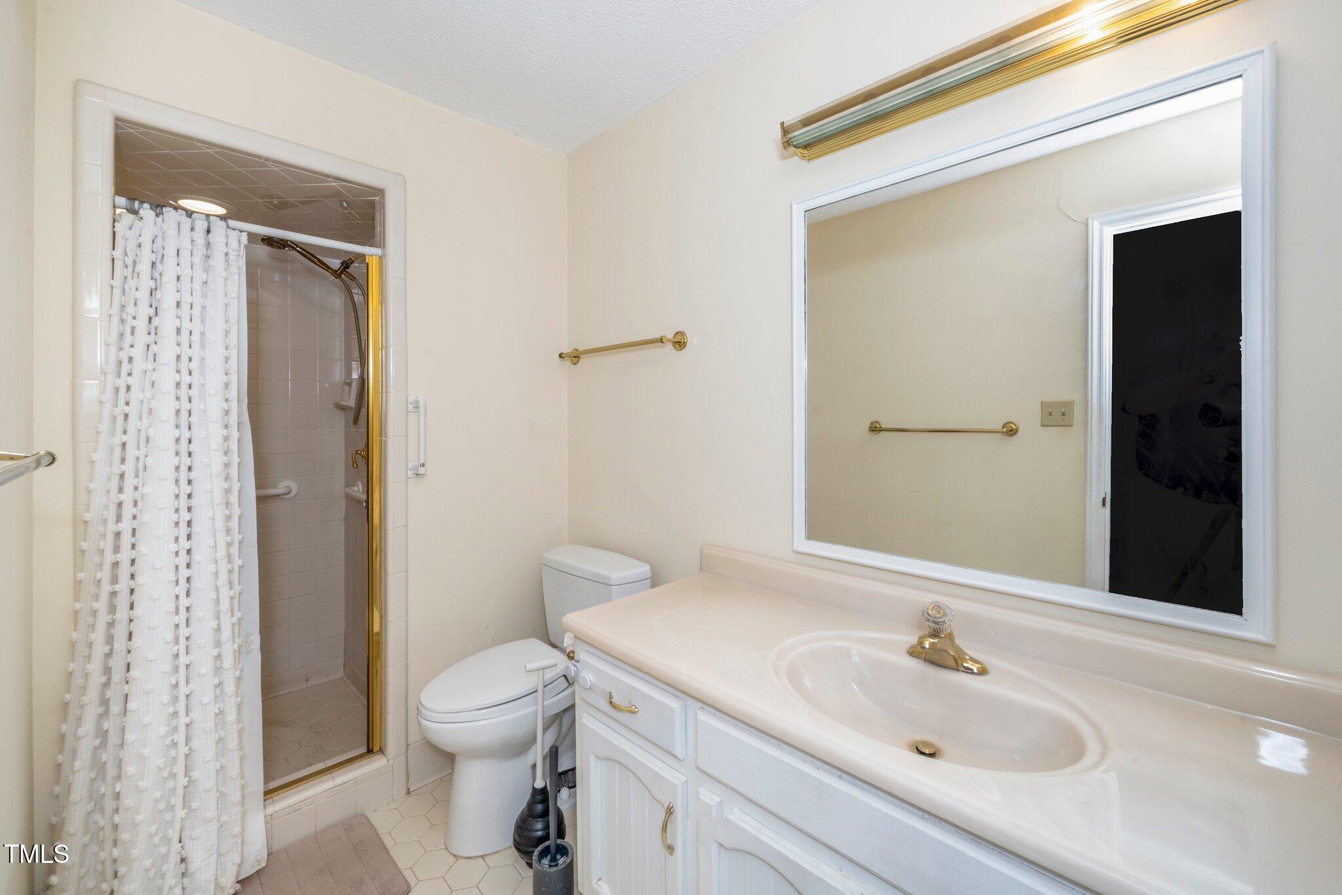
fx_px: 522
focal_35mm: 14
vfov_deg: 81.2
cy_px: 448
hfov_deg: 104.3
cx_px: 671
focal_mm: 14
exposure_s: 1/40
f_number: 11
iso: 640
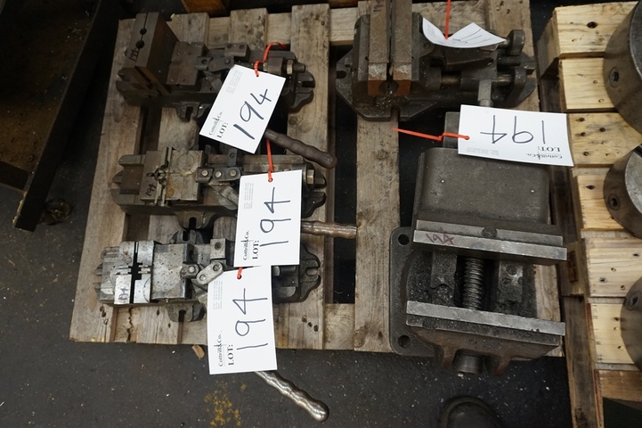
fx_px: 428
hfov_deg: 73.8
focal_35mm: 24
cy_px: 214
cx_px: 321
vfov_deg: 53.1
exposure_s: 1/60
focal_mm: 16
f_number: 4
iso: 1600
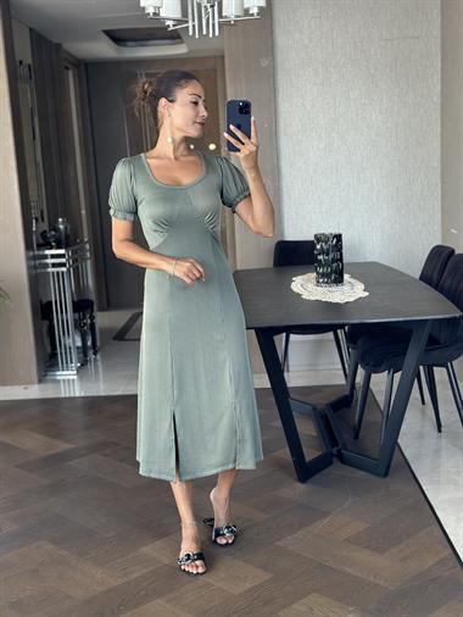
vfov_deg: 39.6
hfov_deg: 30.3
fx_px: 855
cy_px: 308
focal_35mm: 48
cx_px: 232
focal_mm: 6.86
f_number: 1.78
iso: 125
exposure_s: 1/60
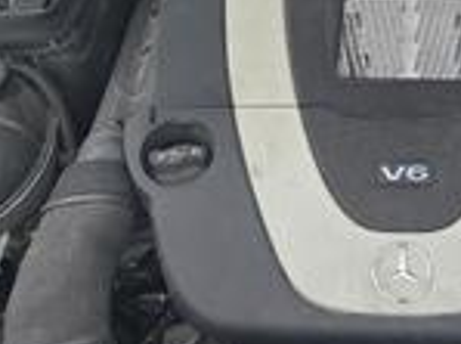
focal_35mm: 78
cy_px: 34
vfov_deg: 18.5
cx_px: 430
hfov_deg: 24.2
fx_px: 1036
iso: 80
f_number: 1.8
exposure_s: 1/1380
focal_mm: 5.4
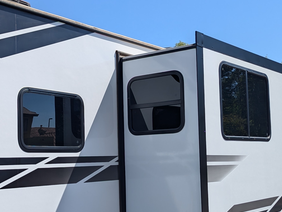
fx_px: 449
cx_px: 84
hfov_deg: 34.4
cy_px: 148
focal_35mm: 55
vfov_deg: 26.4
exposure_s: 1/1984
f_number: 1.85
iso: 48
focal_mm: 6.81
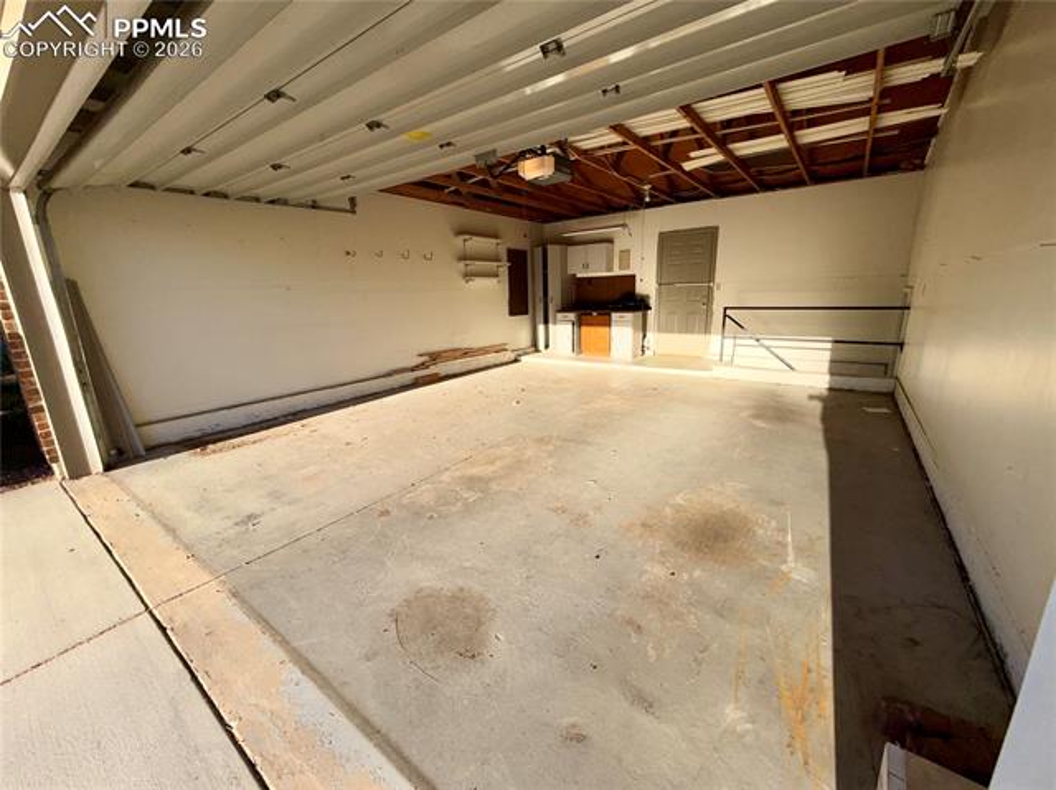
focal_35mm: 14
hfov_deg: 102.1
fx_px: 427
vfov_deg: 85.6
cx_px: 528
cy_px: 395
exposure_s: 1/672
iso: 16
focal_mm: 2.22
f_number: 2.2
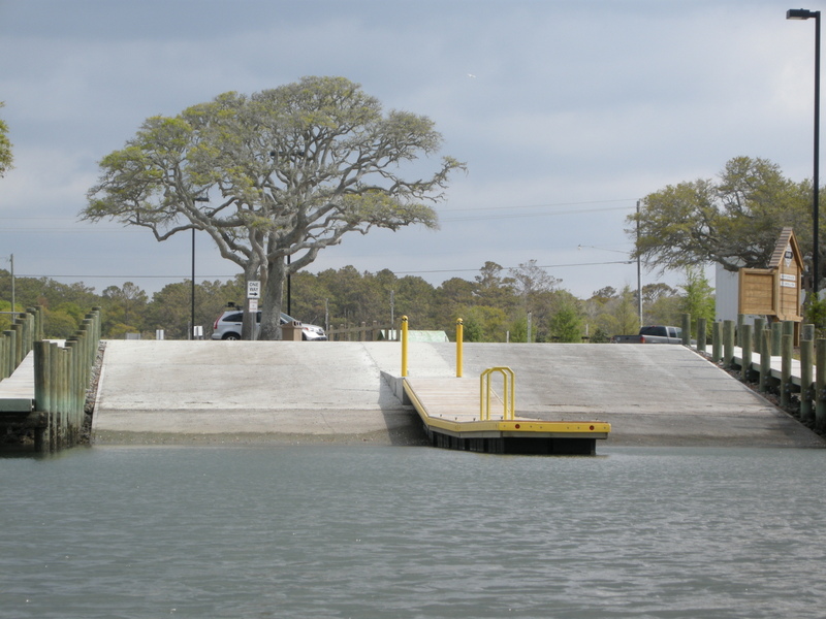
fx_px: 2935
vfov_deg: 12.0
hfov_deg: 16.0
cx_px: 413
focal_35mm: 123
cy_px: 310
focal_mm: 26.3
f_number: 5.8
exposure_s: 1/216
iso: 64
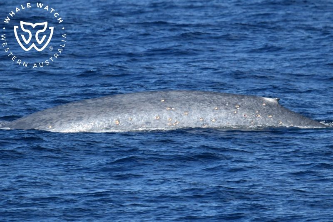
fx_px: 5548
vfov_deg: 2.3
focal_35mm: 600
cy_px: 111
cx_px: 166
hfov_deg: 3.4
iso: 1250
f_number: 6.3
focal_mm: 600
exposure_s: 1/8000
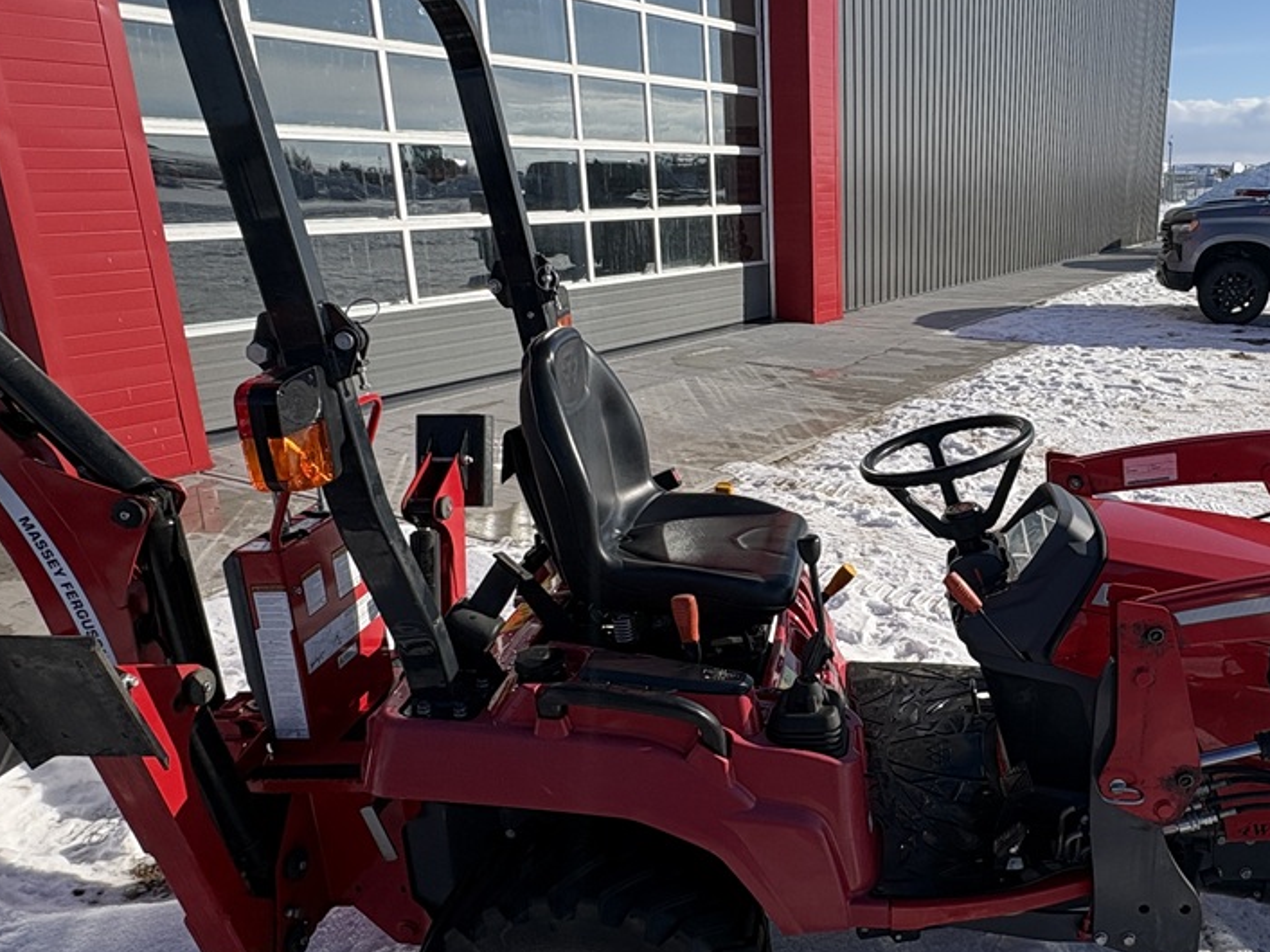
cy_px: 477
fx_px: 1027
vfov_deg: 49.7
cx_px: 899
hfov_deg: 61.1
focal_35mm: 28
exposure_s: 1/2674
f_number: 2.2
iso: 50
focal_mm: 2.22
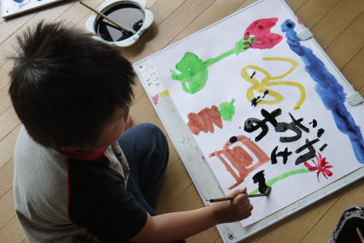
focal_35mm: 58
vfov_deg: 23.3
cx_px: 192
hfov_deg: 34.5
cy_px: 155
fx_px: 587
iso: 100
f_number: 4.5
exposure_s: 1/100
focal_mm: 22
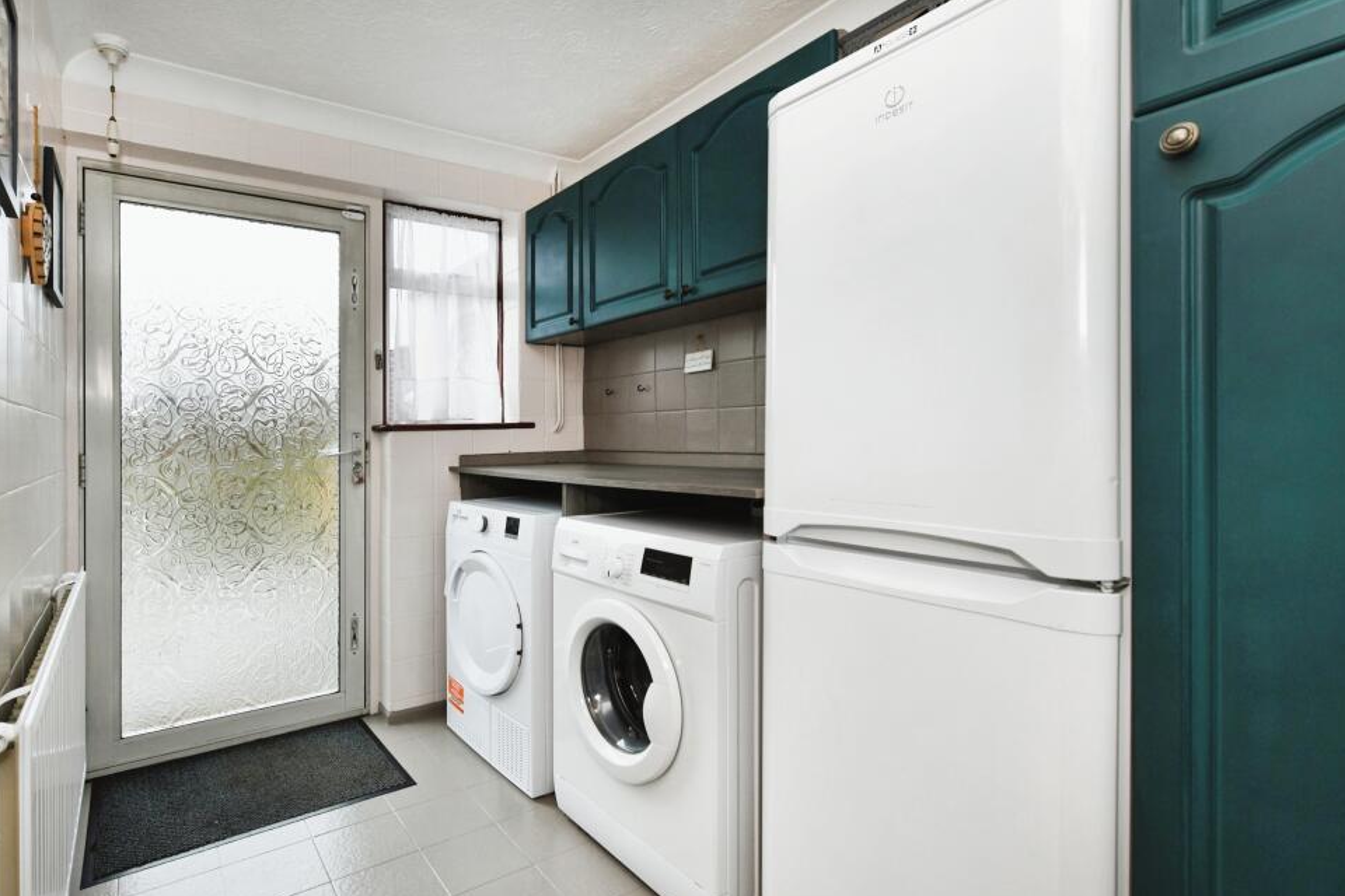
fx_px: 598
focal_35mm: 16
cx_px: 688
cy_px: 472
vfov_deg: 73.7
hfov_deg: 96.7
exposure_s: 1/60
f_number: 8
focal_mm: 15
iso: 800
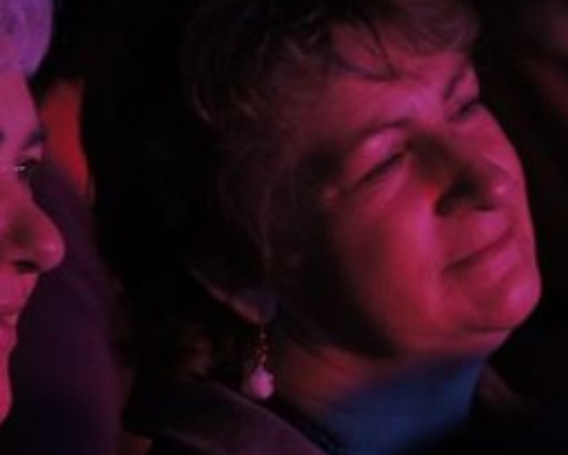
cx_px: 29
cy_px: 138
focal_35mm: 268
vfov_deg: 5.8
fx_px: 4510
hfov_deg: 7.2
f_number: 4.5
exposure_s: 1/25
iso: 1600
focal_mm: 75
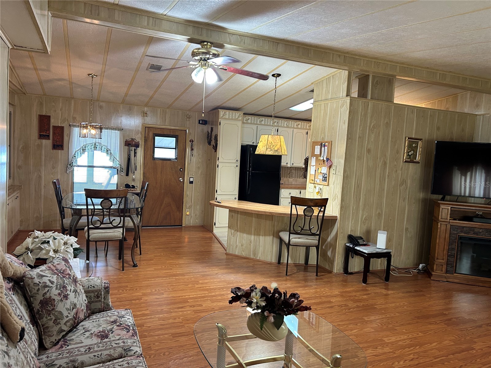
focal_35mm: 26
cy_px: 184
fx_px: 369
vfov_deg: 53.1
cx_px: 246
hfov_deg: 67.3
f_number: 1.5
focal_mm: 5.7
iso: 250
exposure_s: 1/60
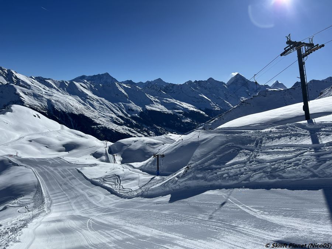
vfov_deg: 53.1
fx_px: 249
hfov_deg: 67.3
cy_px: 124
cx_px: 166
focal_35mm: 26
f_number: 1.5
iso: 50
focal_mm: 5.7
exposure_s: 1/14286
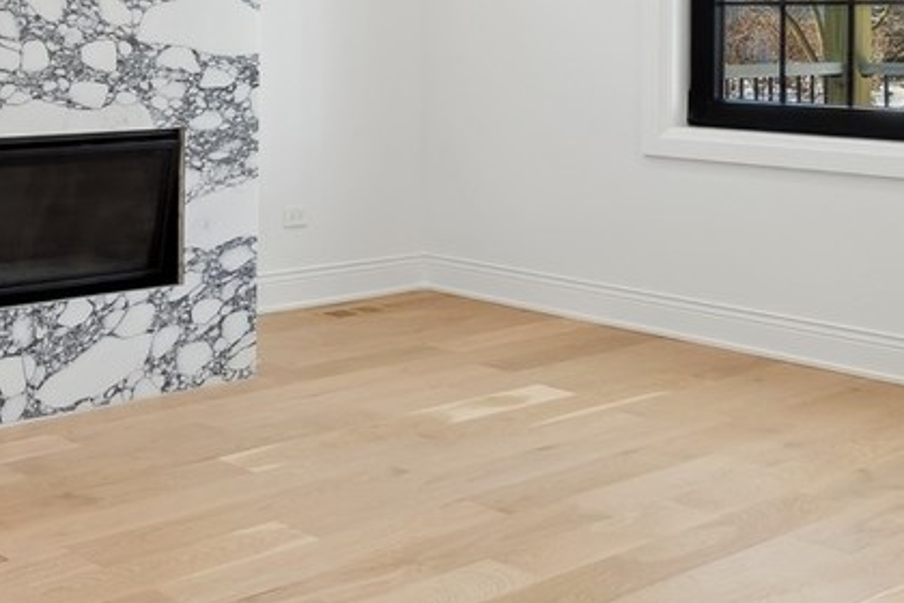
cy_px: 24
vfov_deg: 23.4
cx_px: -22
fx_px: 1404
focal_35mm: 56
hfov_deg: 32.5
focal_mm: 14.5
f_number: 9.5
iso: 200
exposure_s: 1/15
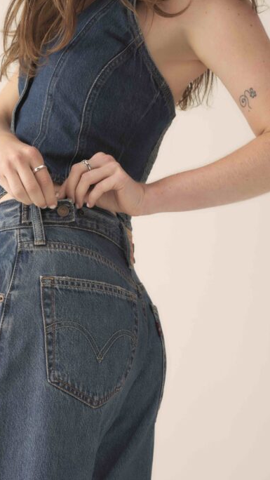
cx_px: 76
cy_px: 240
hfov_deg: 13.1
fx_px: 1170
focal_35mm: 92
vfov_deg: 23.2
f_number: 11
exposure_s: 1/125
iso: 400
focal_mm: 80
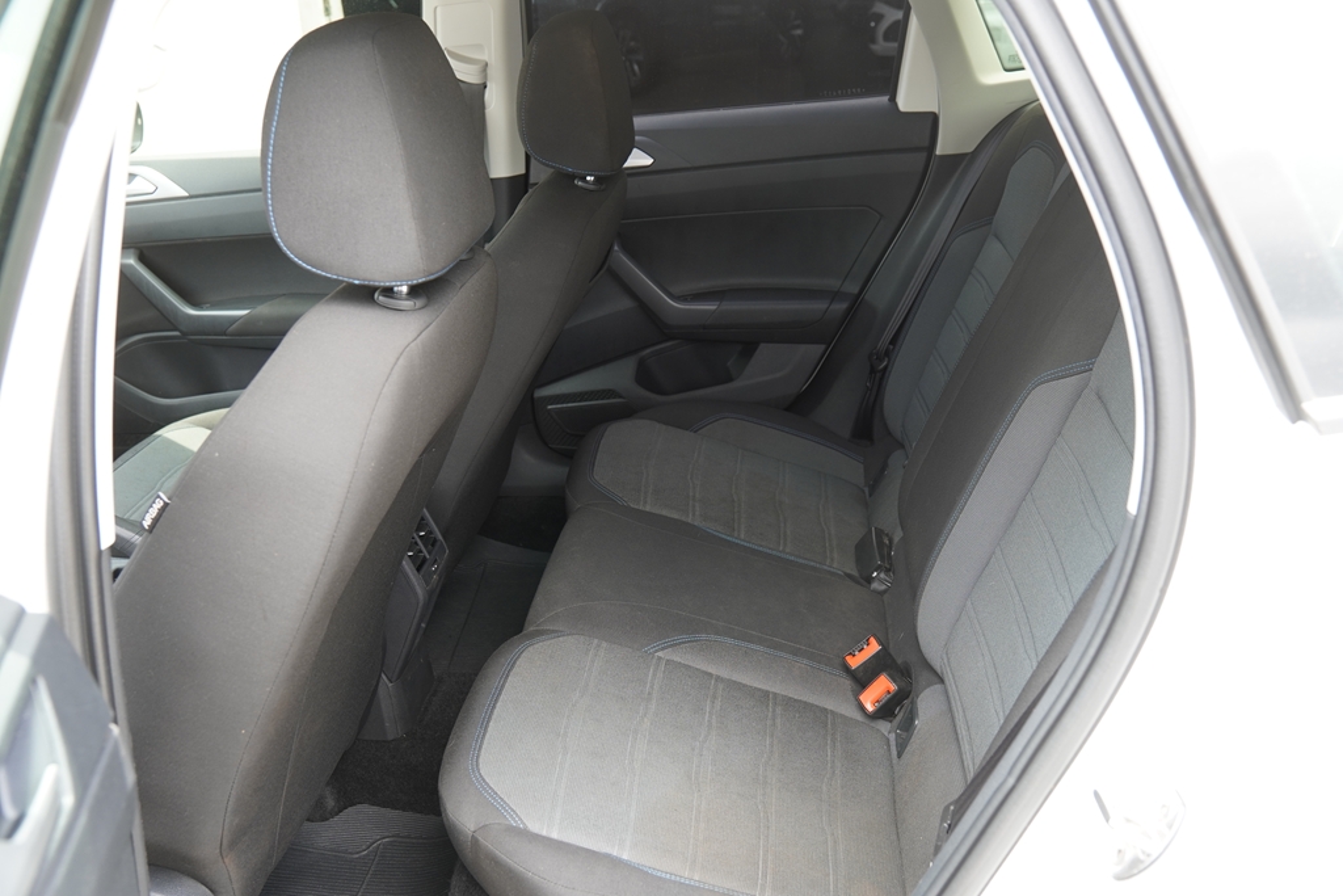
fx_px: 1231
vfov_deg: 40.0
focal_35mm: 33
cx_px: 672
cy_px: 448
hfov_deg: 57.2
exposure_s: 1/60
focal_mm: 22
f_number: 4
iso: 200
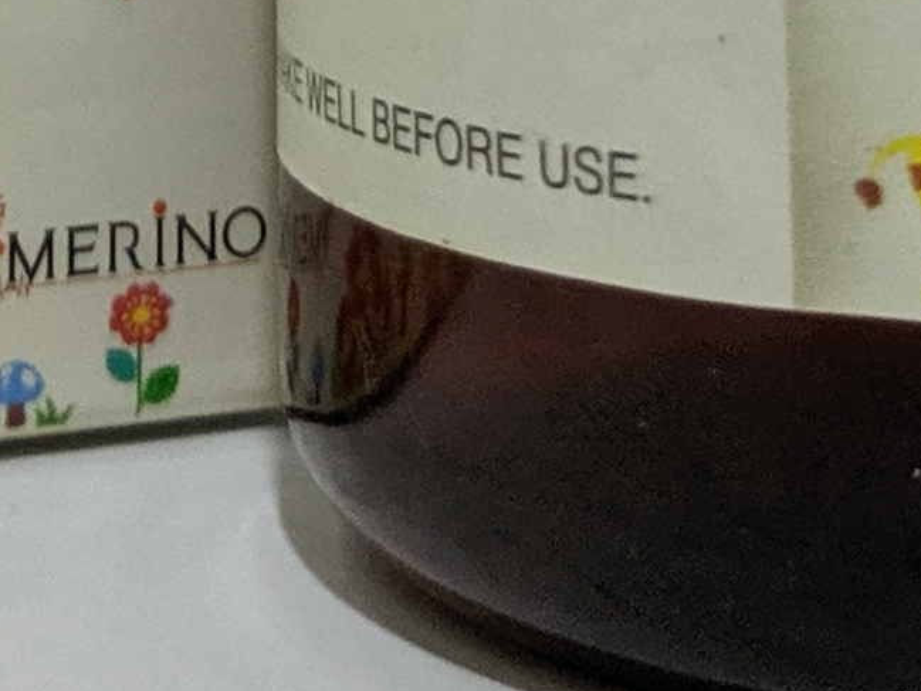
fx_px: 3965
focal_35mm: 149
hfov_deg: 13.1
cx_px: 57
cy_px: -1324
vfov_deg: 8.5
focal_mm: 3.94
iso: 732
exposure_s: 1/50
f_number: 1.9
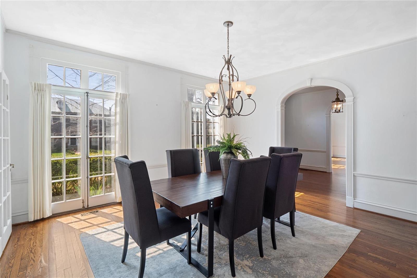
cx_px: 208
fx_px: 185
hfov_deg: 96.7
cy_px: 139
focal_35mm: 16
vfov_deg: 73.7
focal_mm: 8
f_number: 6.3
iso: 400
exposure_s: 1/25
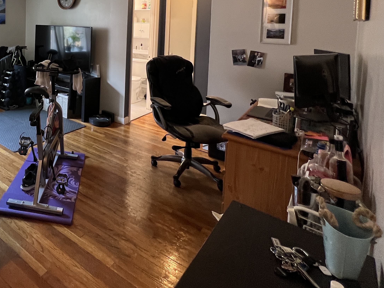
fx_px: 266
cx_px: 49
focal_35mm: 24
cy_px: 37
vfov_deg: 51.2
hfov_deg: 61.9
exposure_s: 1/60
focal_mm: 1.57
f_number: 1.8
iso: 200
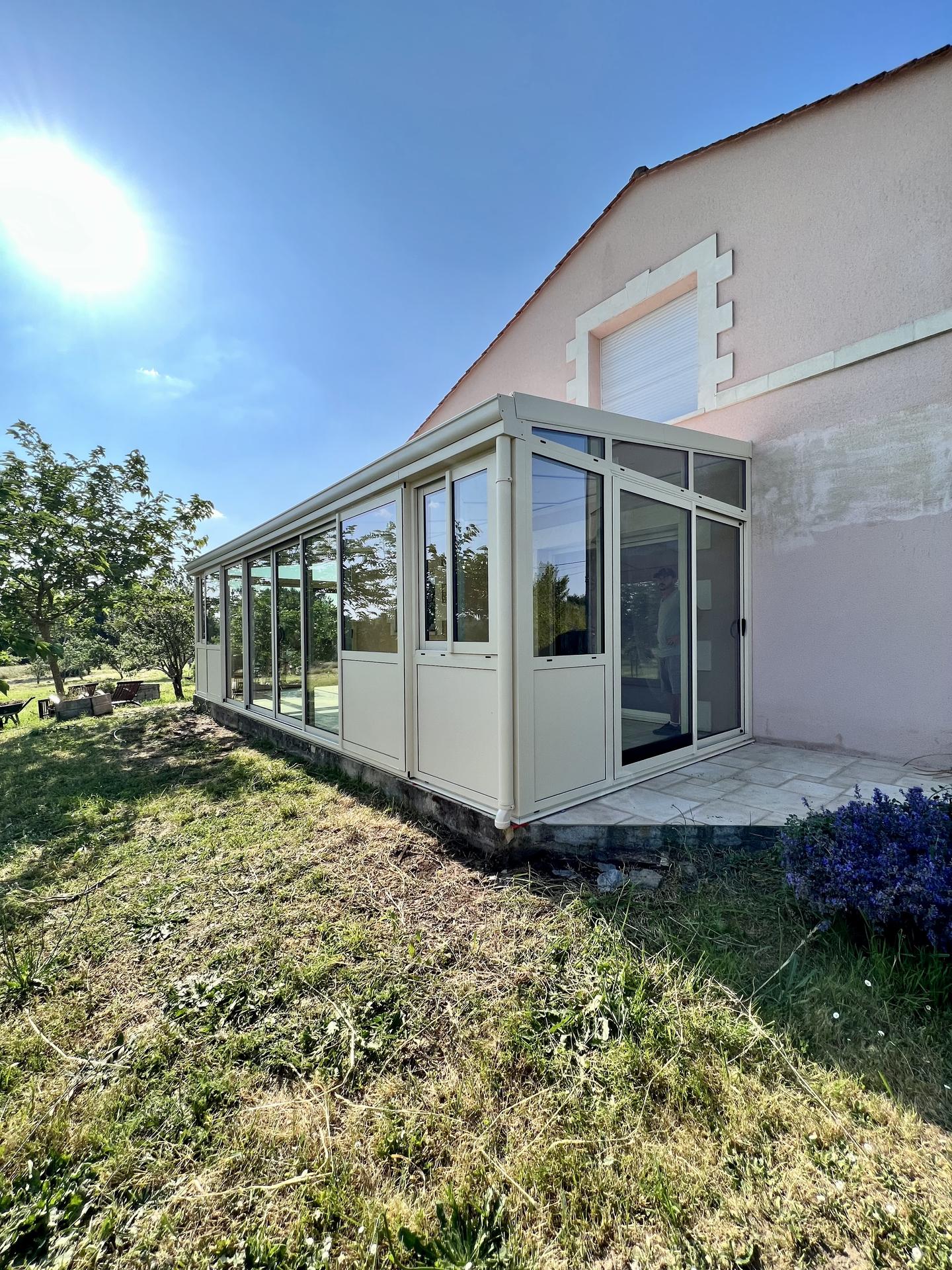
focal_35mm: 13
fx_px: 477
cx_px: 476
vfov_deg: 106.2
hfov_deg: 89.9
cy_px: 635
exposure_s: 1/935
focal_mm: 1.57
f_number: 1.8
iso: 32
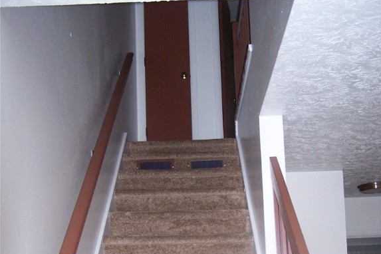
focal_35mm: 53
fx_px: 561
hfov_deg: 37.5
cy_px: 253
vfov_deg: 24.4
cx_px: 191
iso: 140
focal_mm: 6.3
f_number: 2.8
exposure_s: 1/60
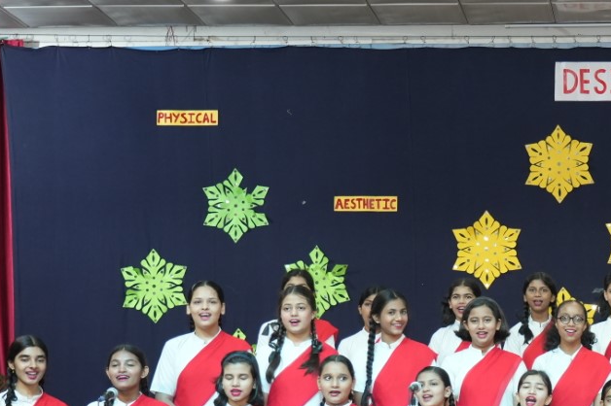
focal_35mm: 111
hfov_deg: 17.7
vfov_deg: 12.2
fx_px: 1883
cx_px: 686
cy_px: 369
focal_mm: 43
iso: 1600
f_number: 4
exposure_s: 1/160
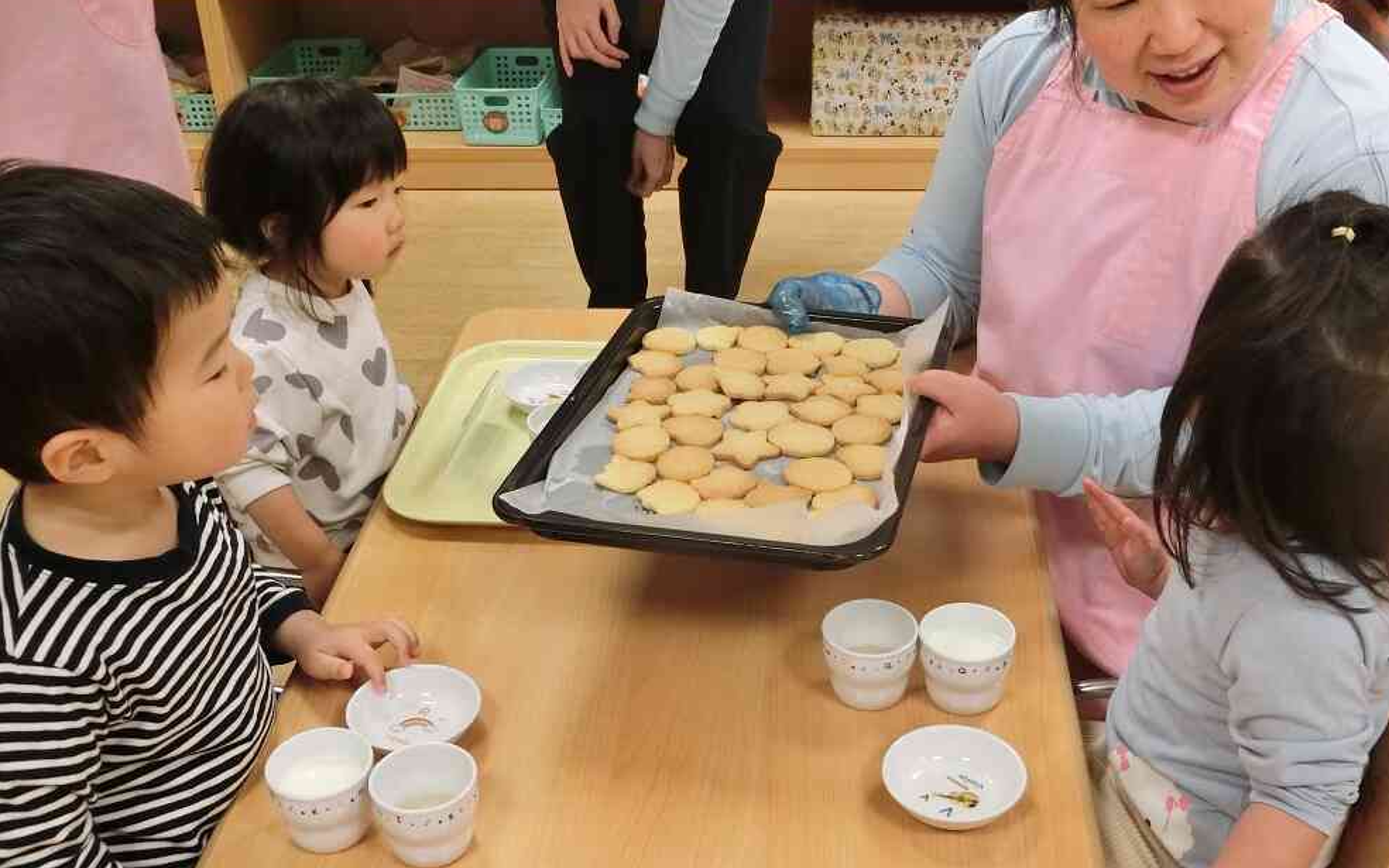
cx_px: 704
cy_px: 450
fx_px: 1590
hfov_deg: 47.2
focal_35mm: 42
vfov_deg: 30.5
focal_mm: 6.9
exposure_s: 1/125
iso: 250
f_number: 4.1
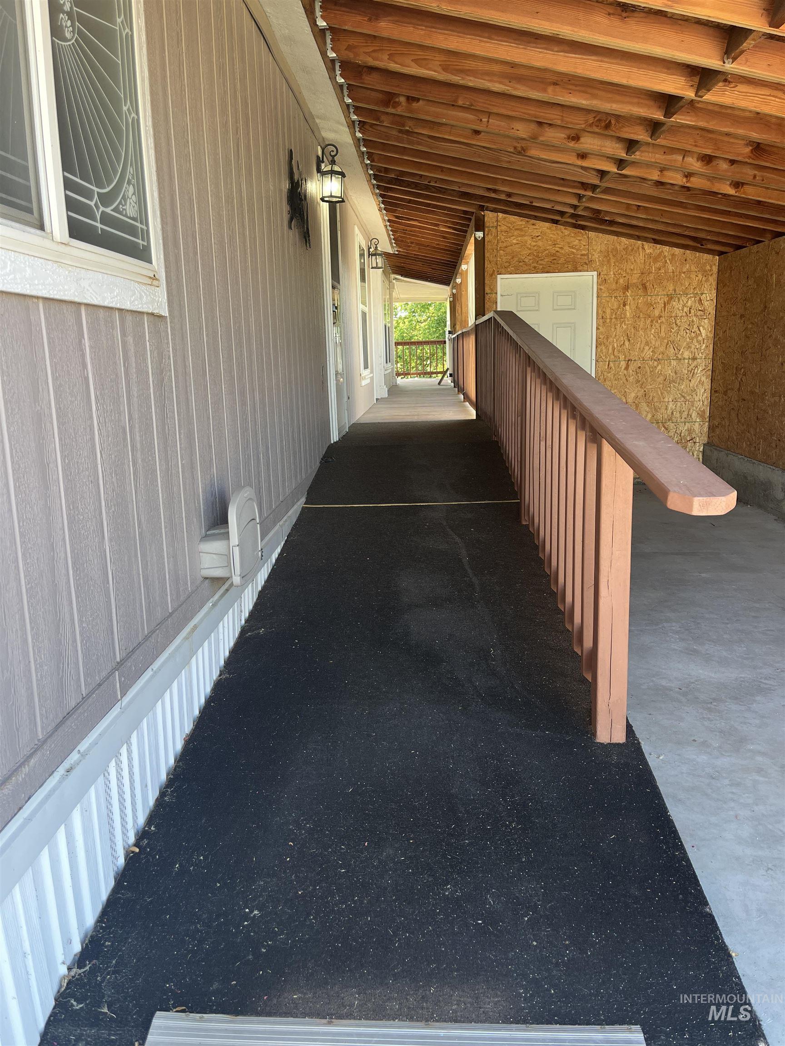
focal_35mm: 26
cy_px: 523
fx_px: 786
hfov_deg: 53.1
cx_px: 392
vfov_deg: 67.3
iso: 50
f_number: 1.6
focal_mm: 5.1
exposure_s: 1/121
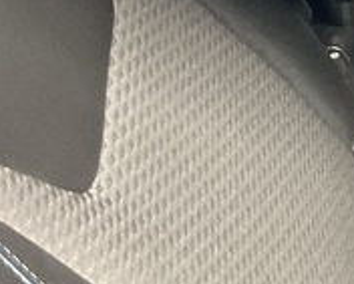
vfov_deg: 9.9
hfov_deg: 11.4
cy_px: -70
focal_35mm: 154
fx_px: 1614
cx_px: 690
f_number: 1.8
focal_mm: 3
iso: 400
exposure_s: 1/30
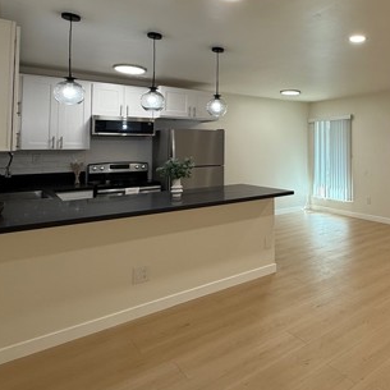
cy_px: 133
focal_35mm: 26
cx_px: 321
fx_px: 331
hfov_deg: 55.9
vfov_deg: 59.7
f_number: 2.2
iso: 100
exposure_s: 1/120
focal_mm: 2.22
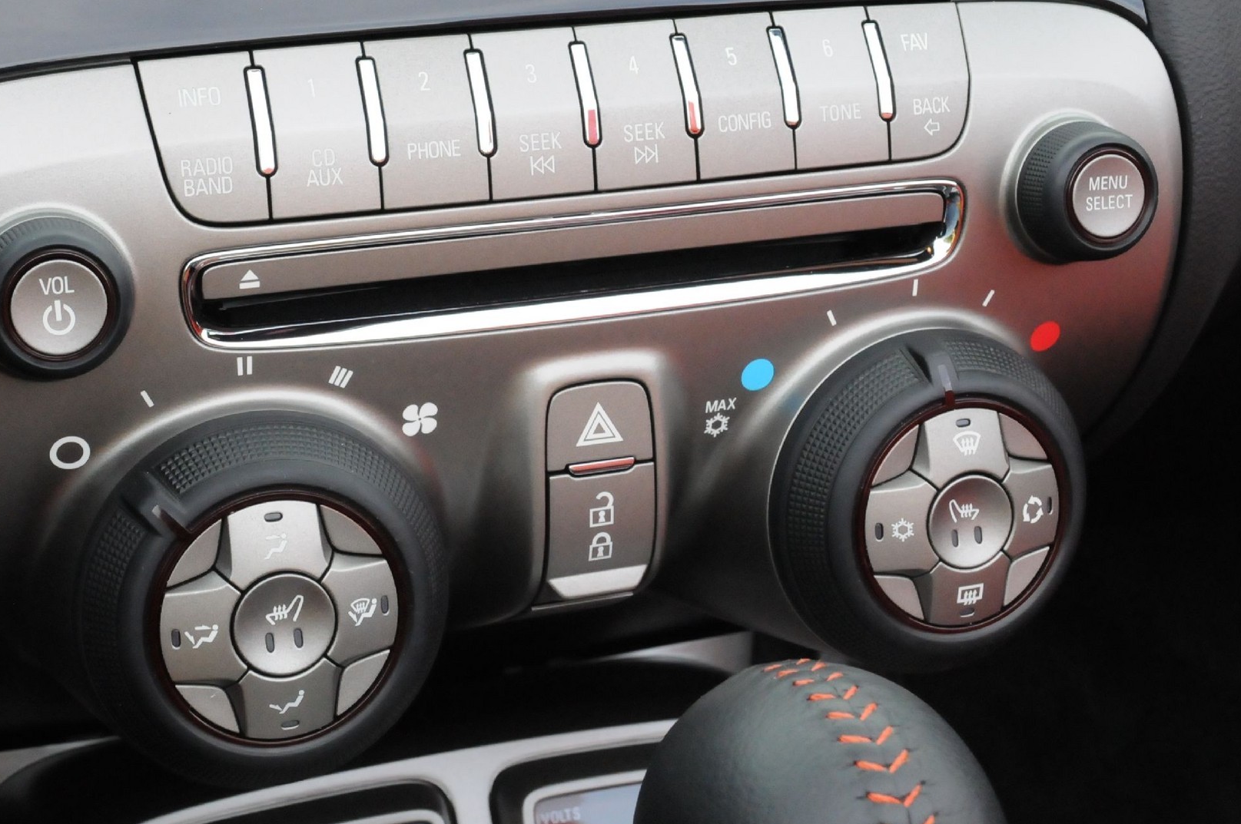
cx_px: 445
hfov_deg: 30.8
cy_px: 208
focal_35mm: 65
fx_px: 2238
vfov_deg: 20.7
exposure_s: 1/160
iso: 2000
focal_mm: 28
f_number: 10
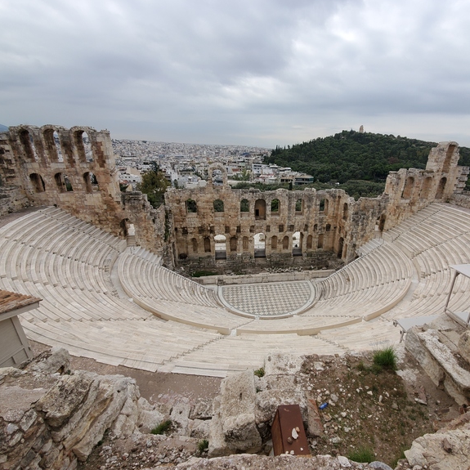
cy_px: 241
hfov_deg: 86.8
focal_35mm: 16
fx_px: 246
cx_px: 271
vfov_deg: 87.4
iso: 50
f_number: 2.2
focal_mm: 1.8
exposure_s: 1/614
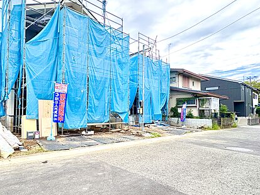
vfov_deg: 63.4
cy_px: 105
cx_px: 84
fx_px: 158
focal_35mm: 21
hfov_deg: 76.1
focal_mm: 2.22
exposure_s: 1/482
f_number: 2.2
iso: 64
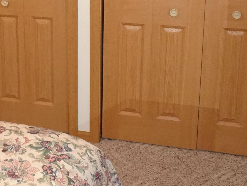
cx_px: 46
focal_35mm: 65
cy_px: -6
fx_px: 464
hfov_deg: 29.1
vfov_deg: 21.7
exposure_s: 1/30
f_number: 3.5
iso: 400
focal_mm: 4.25
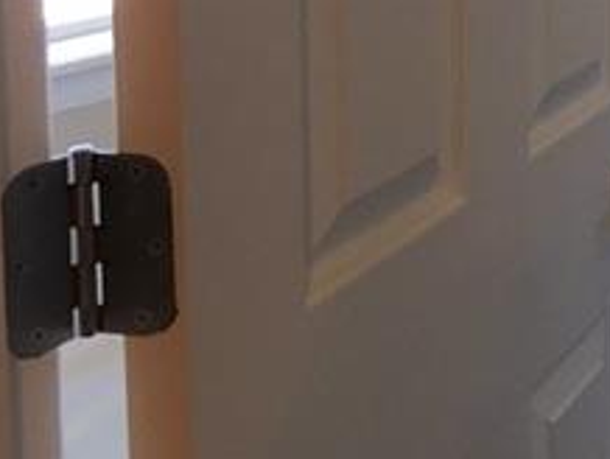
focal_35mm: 85
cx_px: 873
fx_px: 1500
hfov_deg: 20.3
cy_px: -98
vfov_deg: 16.6
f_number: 2.2
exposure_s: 1/30
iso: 40
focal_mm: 4.15
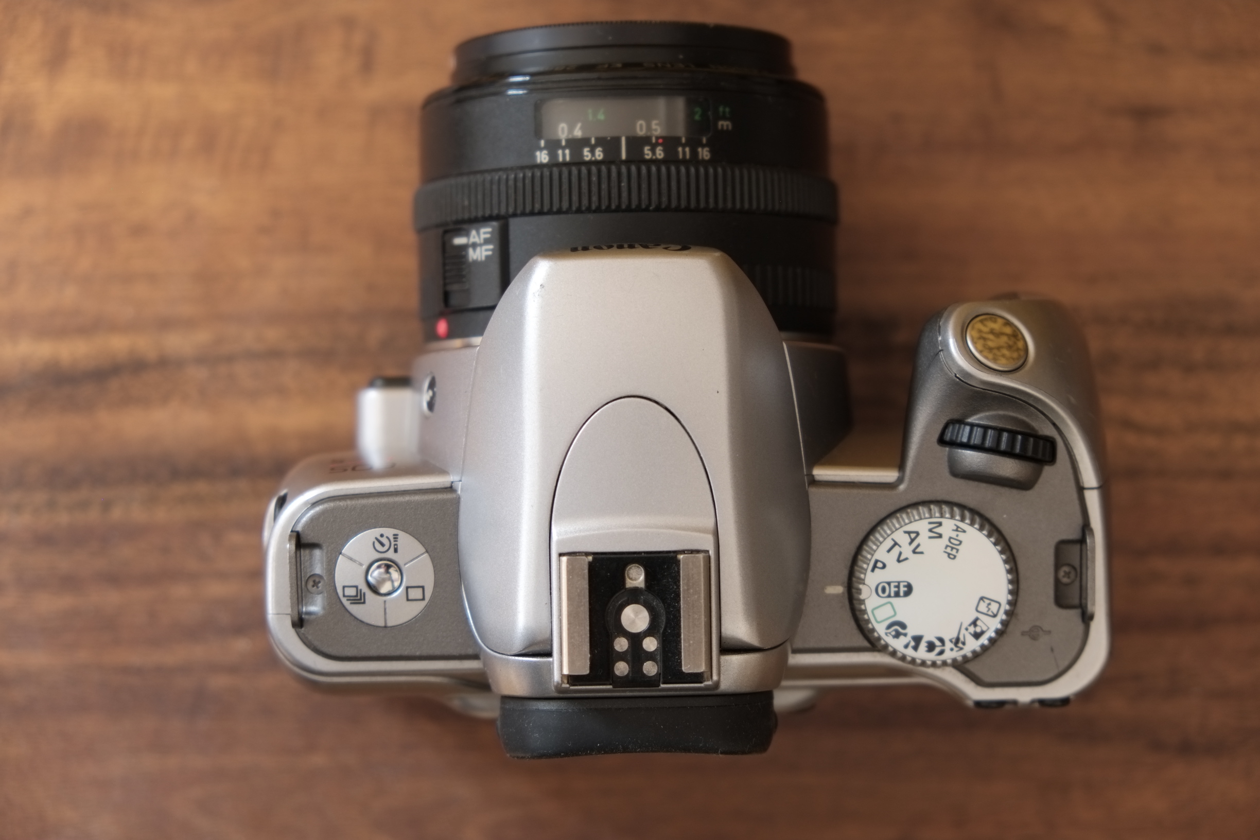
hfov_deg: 25.7
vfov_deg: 17.3
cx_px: 630
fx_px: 2765
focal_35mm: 79
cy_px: 420
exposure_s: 1/1.3
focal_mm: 52.7
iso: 200
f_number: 4
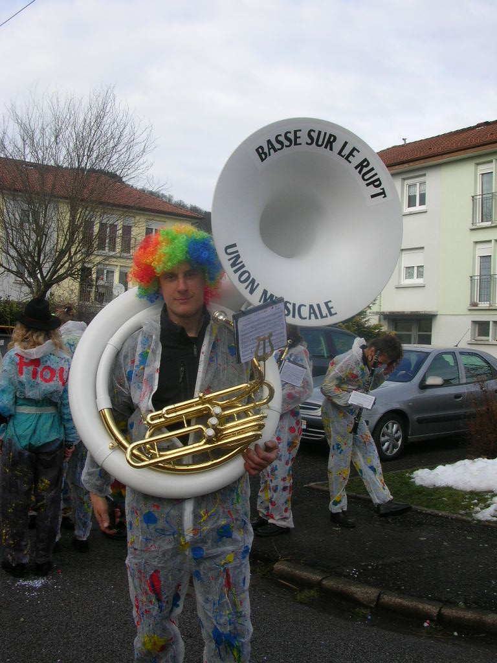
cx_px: 248
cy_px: 332
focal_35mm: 35
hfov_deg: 40.7
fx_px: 670
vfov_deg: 52.6
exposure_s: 1/202
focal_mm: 5.8
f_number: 5.6
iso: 50
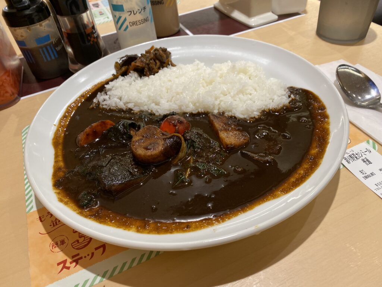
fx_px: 287
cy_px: 144
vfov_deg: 53.1
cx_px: 191
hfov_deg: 67.3
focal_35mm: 26
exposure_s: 1/112
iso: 125
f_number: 1.8
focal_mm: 4.25
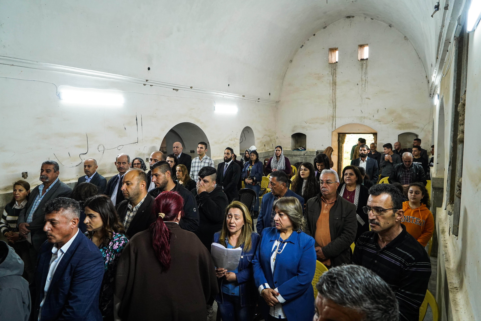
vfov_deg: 53.1
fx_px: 321
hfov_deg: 73.7
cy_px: 160
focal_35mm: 24
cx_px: 240
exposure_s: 1/250
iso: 3200
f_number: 5
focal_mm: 24
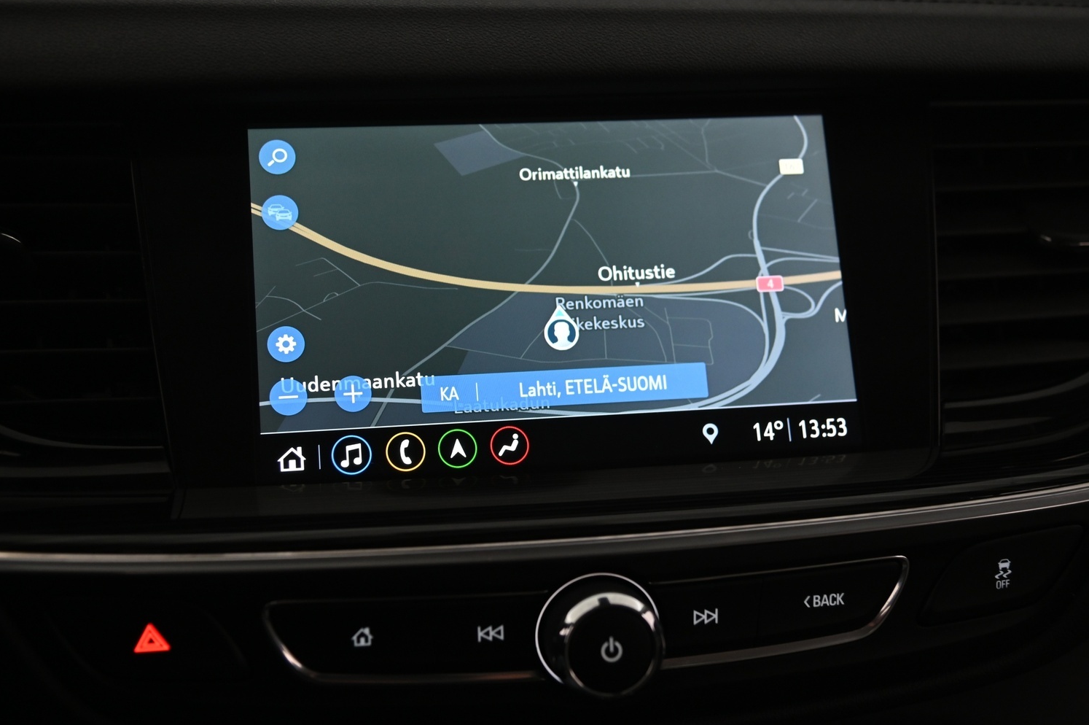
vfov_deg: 27.0
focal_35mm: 50
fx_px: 1511
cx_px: 531
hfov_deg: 39.6
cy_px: 367
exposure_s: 1/80
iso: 2000
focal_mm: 46
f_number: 4
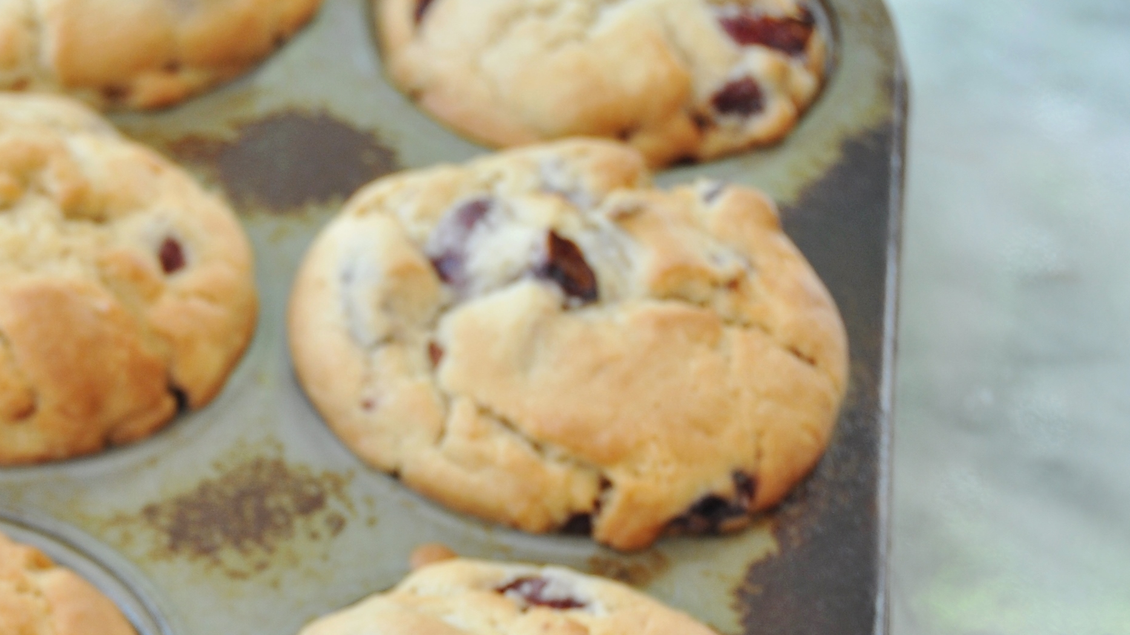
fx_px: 5183
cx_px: 64
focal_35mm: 173
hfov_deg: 12.3
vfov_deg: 7.0
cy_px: 650
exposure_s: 1/25
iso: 200
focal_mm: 48
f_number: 5.6
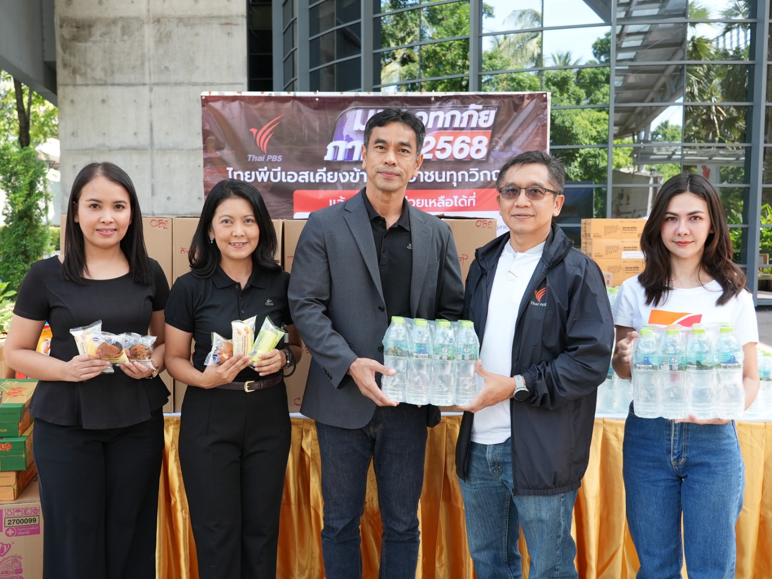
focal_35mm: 34
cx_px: 375
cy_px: 292
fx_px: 758
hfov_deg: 53.9
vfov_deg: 41.8
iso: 640
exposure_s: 1/200
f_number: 5
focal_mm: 31
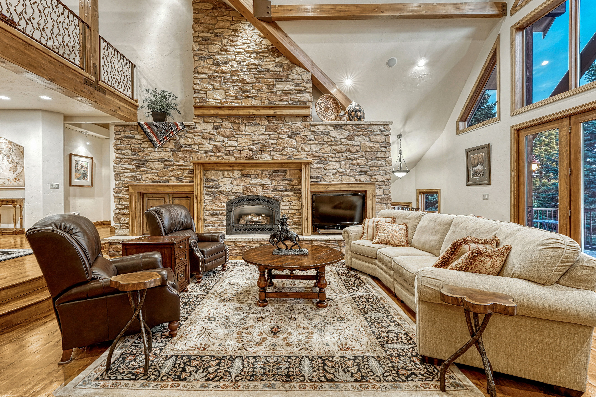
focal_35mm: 16
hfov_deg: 96.7
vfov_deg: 73.7
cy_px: 198
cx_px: 283
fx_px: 265
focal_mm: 14
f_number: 8
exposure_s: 2
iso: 400
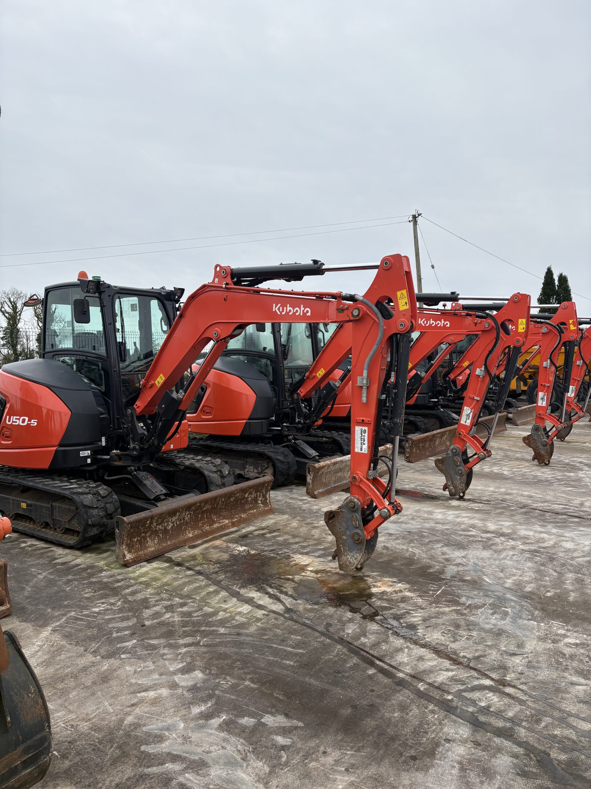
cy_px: 394
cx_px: 296
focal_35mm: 26
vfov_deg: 67.3
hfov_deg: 53.1
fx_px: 592
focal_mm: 5.96
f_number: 1.6
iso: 50
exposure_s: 1/1550
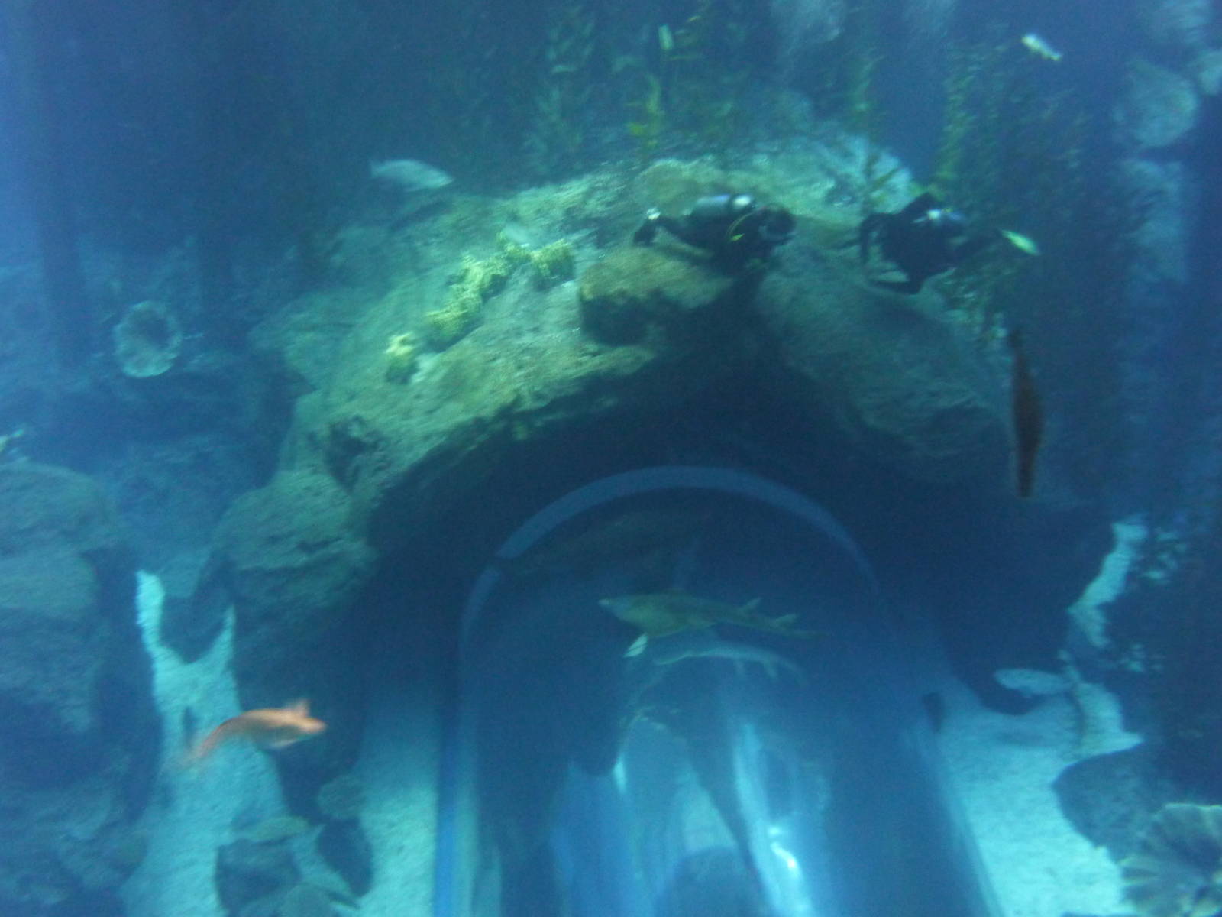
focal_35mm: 35
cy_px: 458
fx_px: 1236
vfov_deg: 40.7
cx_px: 611
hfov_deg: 52.6
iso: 400
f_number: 3.5
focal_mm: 5.7
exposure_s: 1/8
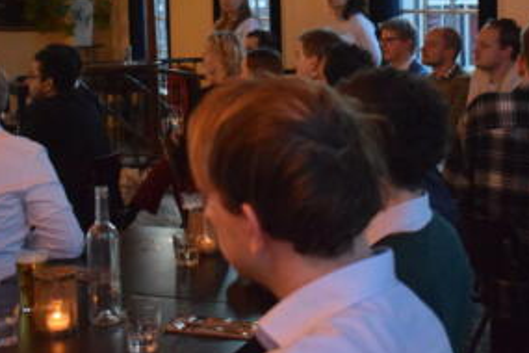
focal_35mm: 66
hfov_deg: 30.5
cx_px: 321
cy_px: 62
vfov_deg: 20.4
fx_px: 968
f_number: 4
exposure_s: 1/50
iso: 6400
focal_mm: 25
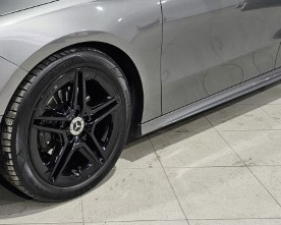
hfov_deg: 35.2
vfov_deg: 28.6
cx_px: 69
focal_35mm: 52
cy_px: 51
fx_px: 433
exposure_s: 1/100
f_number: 1.7
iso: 160
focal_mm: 6.3
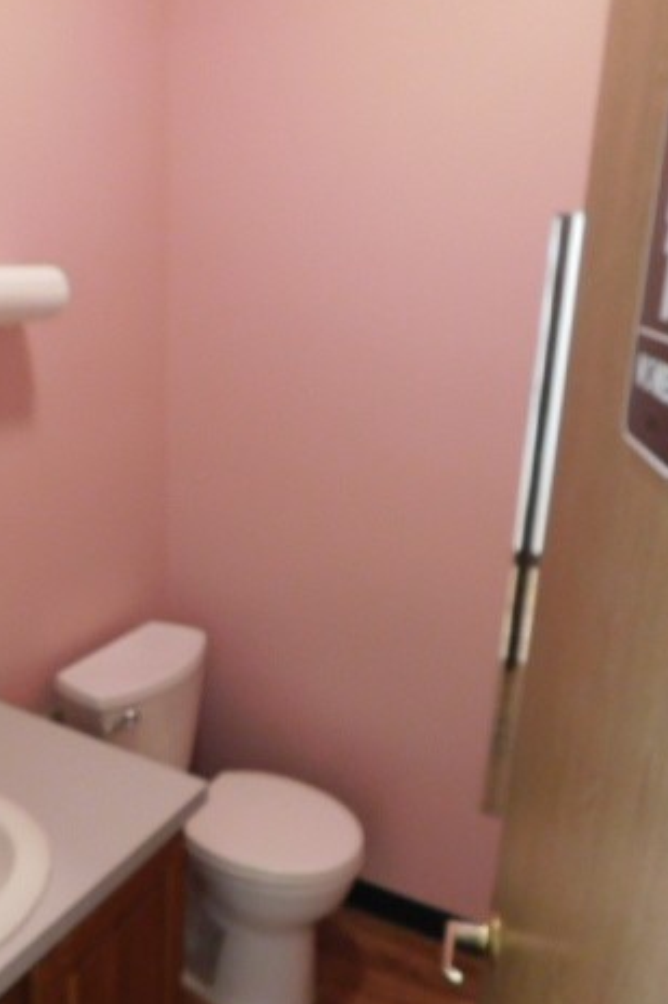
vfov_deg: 57.2
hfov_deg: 39.2
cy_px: 511
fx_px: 919
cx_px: 199
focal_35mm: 33
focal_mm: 4
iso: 400
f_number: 3
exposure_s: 1/13
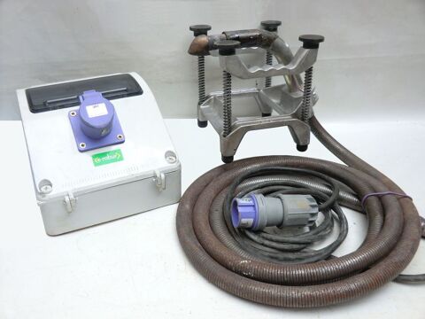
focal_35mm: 34
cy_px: 160
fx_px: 417
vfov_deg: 41.8
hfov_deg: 54.0
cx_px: 212
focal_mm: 6.1
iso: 80
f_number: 3.6
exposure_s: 1/60
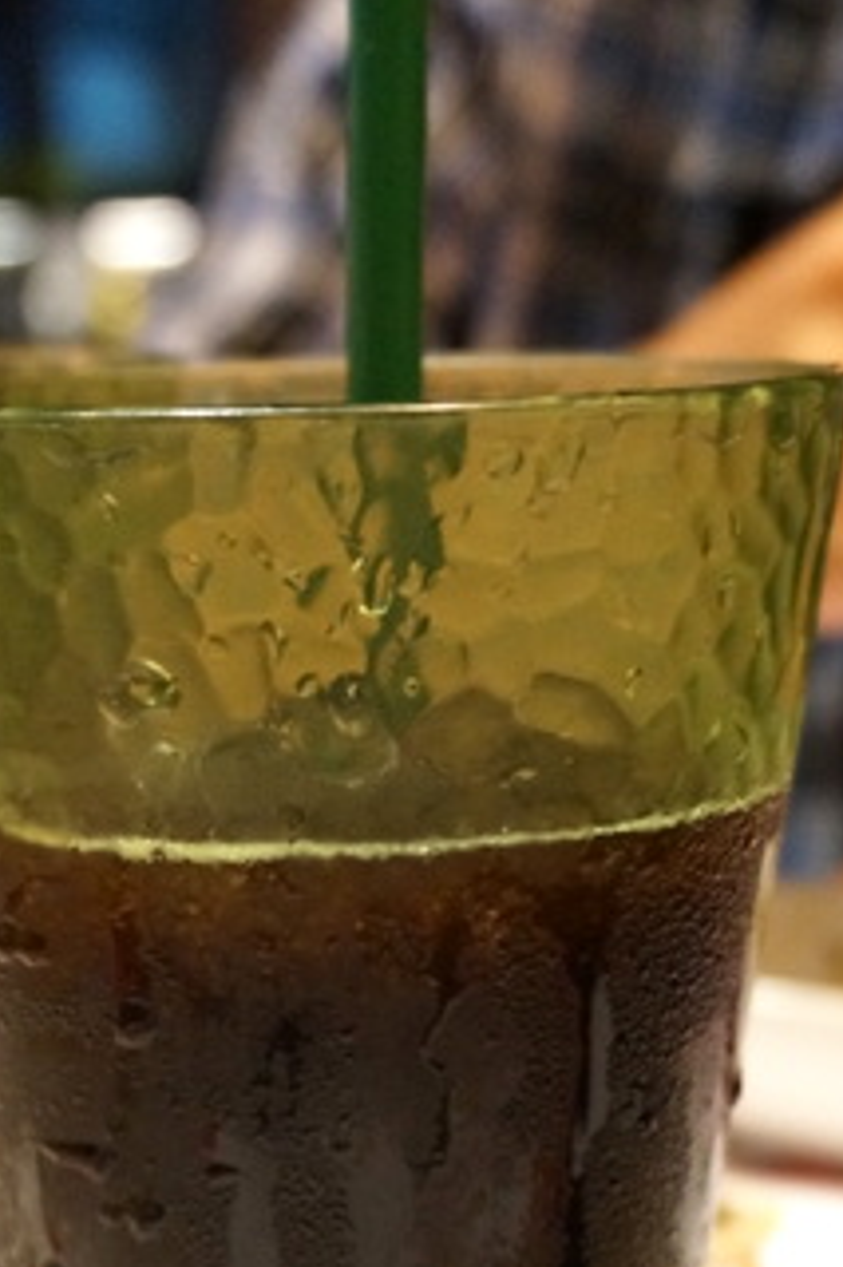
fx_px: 2215
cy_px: 1041
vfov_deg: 31.0
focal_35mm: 63
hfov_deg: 21.2
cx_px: 117
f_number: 4
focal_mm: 21
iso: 3200
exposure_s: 1/50
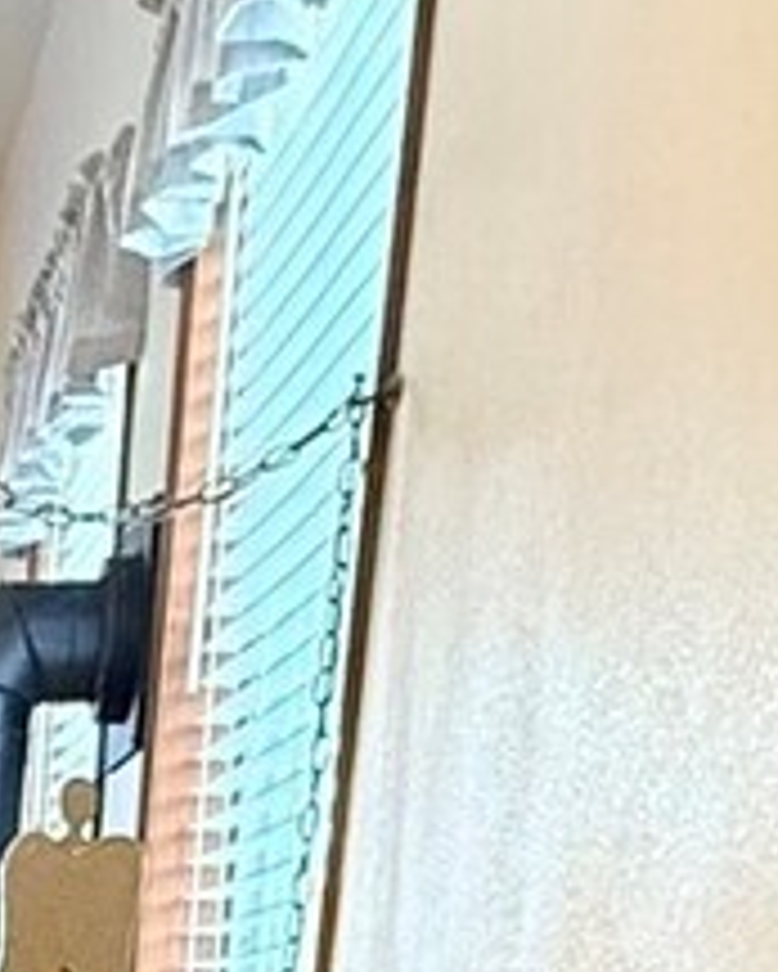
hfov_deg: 14.8
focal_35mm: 91
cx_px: -607
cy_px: 1904
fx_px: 2617
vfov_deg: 16.4
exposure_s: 1/120
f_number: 2.2
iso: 320
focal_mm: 2.22
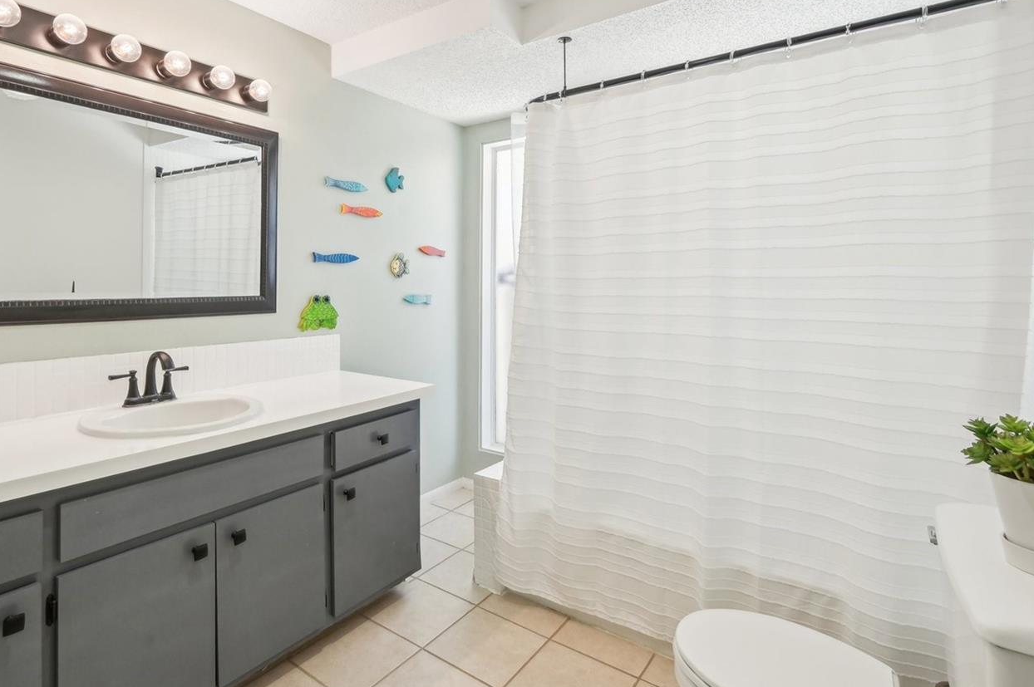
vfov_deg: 66.8
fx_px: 517
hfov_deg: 89.7
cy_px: 285
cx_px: 463
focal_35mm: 18
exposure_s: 1/125
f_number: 8
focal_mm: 14
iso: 400
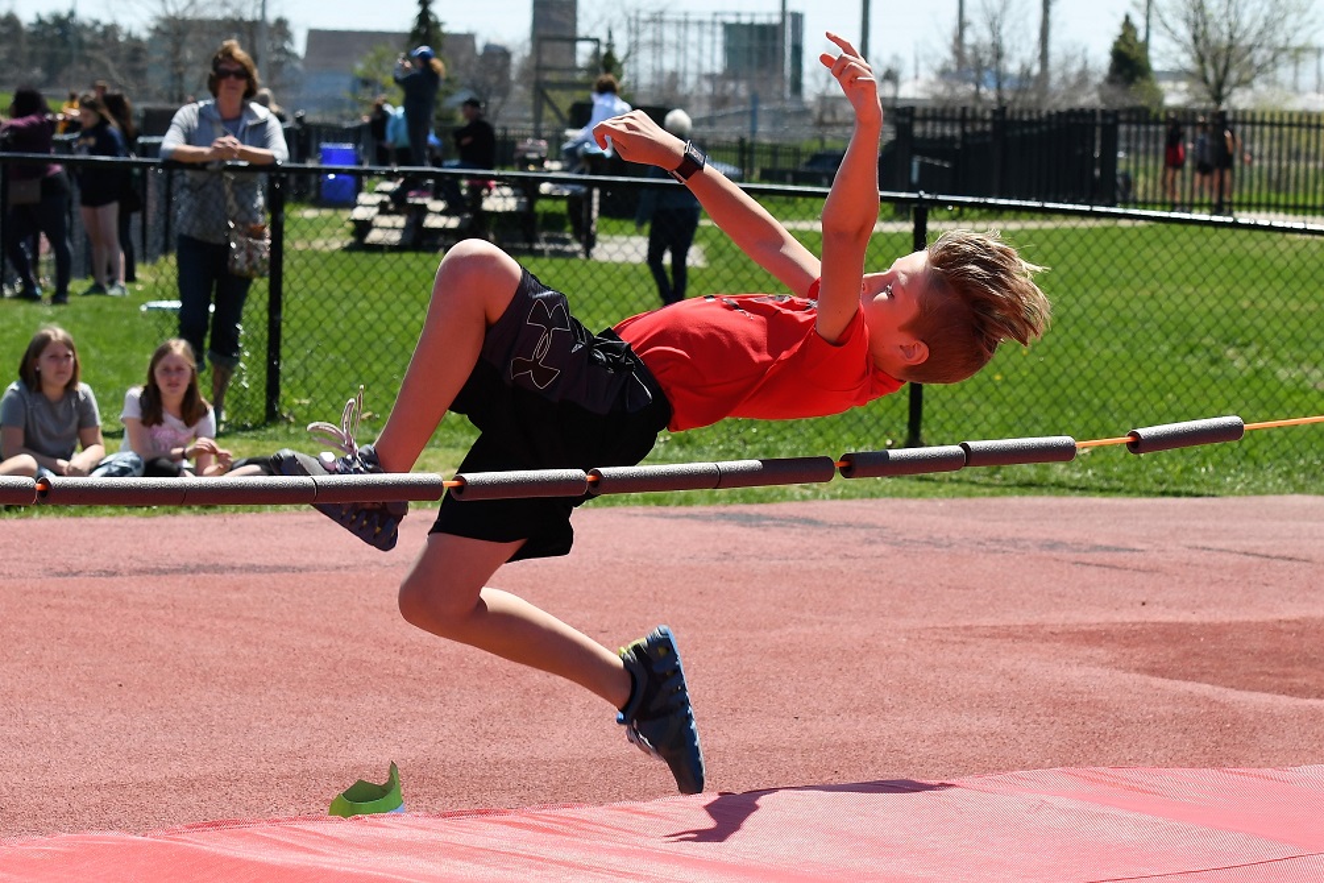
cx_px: 662
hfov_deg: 19.5
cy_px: 442
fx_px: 3861
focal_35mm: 105
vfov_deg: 13.0
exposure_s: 1/1000
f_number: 7.1
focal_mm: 70
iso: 320
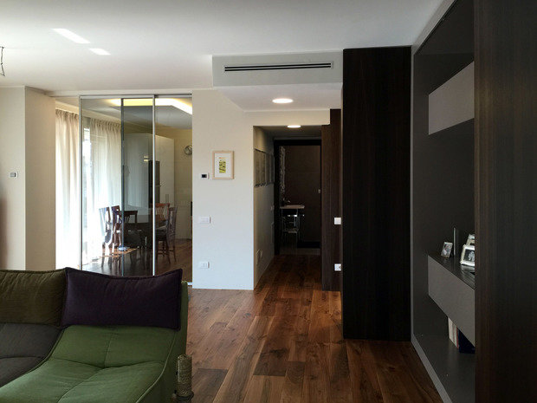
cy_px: 202
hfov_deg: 61.7
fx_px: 450
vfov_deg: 48.2
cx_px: 268
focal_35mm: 29
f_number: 2.2
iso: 32
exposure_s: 1/33
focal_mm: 4.15
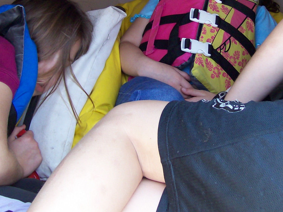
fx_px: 556
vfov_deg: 21.3
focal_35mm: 68
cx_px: 163
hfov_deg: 28.5
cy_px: 39
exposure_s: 1/71.3
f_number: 2.7
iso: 80
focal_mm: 6
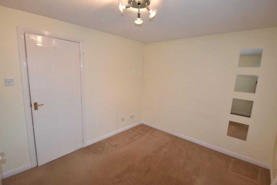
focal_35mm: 17
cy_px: 92
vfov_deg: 69.7
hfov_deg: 92.4
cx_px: 138
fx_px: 133
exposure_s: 1/60
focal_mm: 11.5
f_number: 4.5
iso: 560
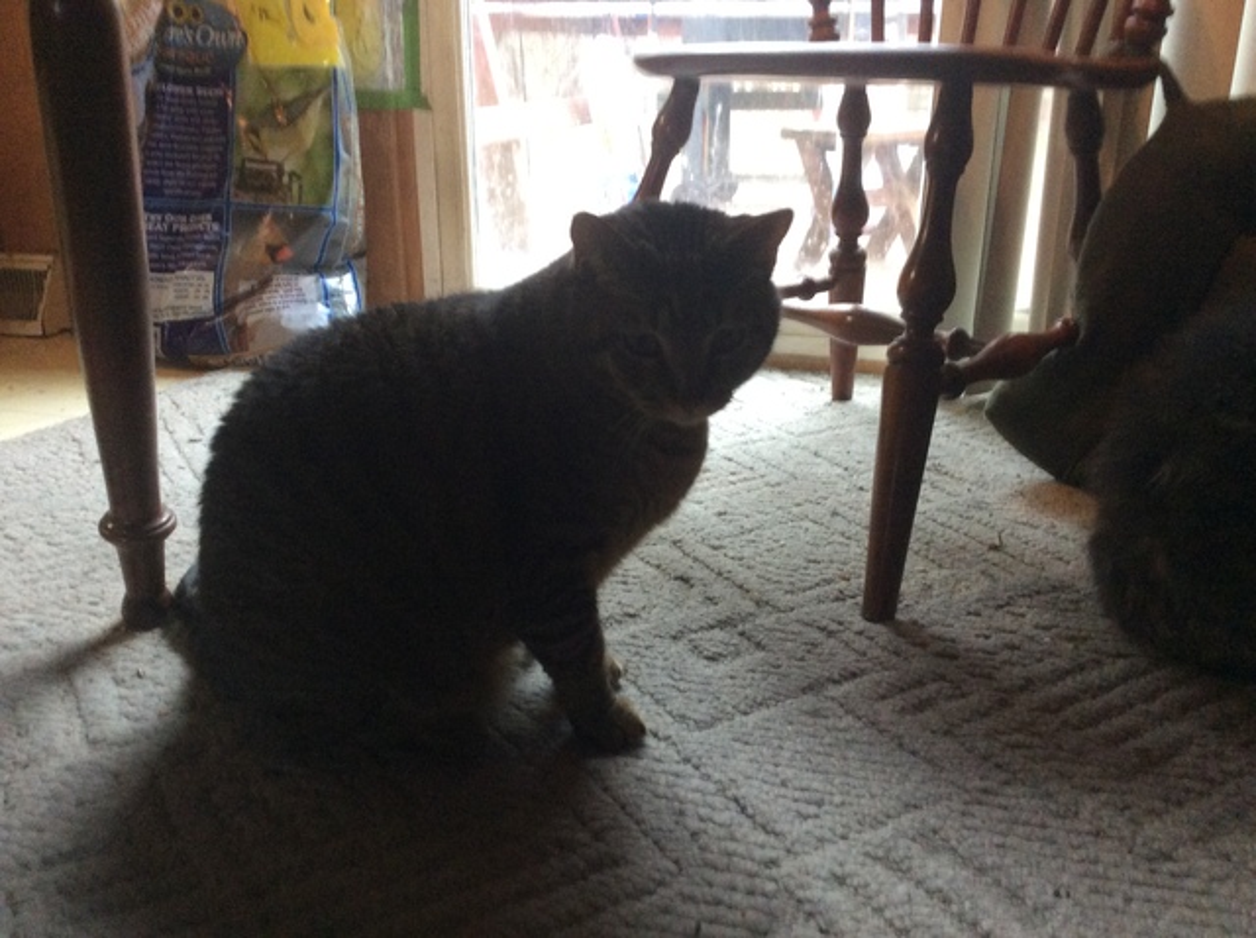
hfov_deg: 56.9
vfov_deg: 44.1
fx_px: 1159
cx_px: 628
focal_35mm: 32
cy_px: 469
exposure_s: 1/24
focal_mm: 3.3
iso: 200
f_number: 2.4
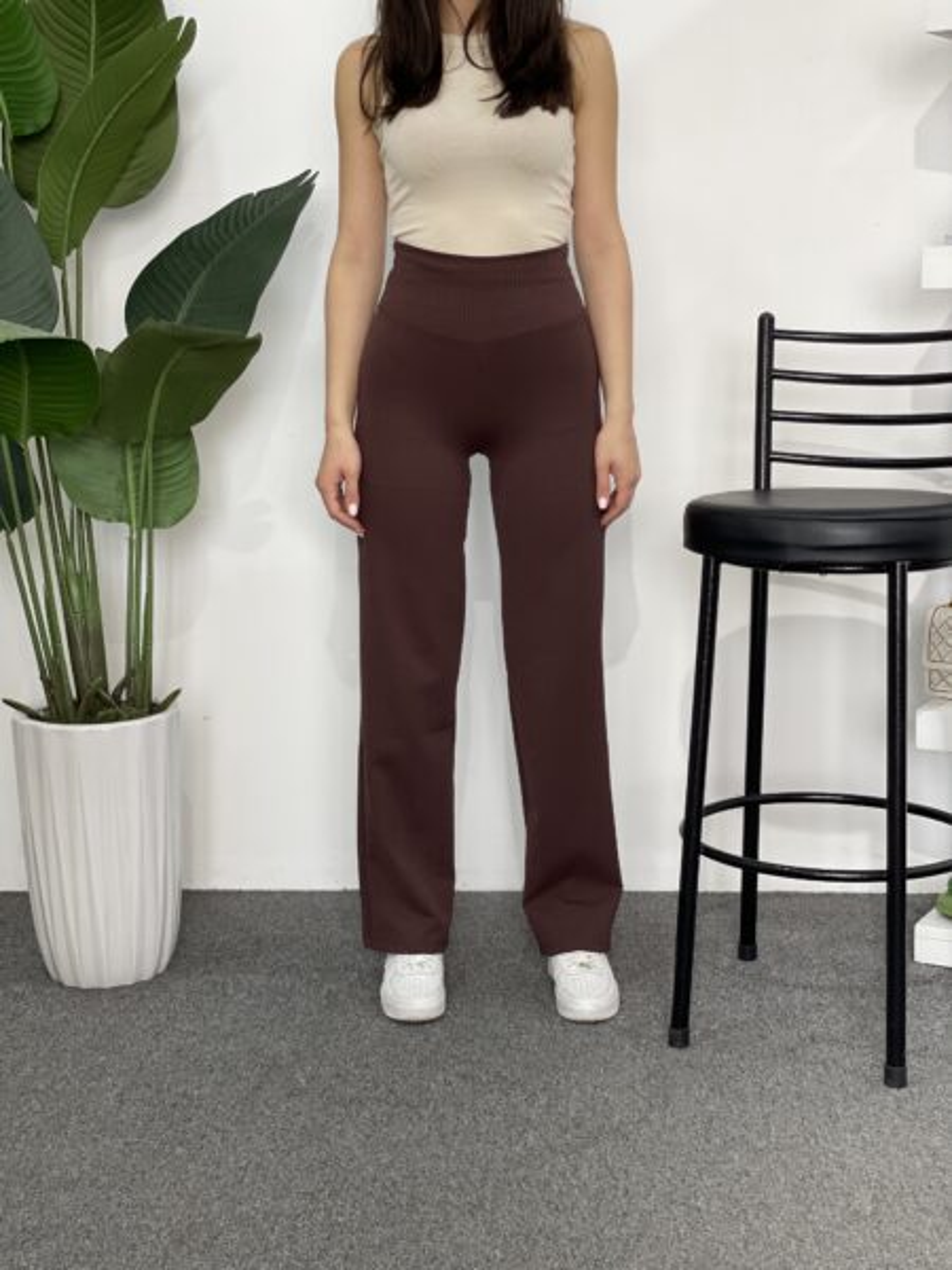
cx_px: 476
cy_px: 635
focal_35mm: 52
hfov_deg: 28.0
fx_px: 1907
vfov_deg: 36.8
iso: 80
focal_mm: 6
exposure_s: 1/100
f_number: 2
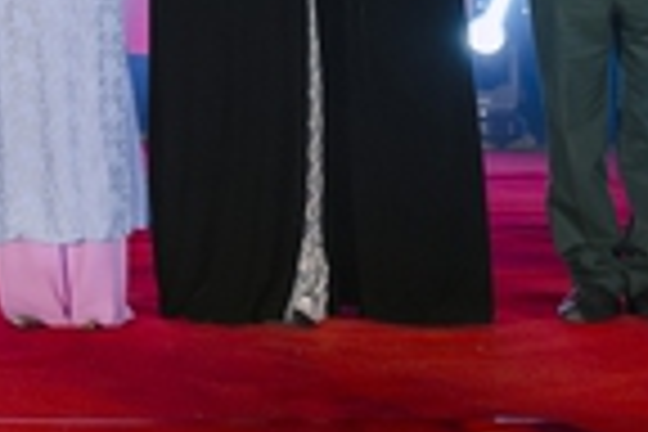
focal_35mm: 175
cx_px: -364
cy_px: -439
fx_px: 3150
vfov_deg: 7.5
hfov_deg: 11.2
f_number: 4
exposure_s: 1/160
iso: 1600
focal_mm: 34
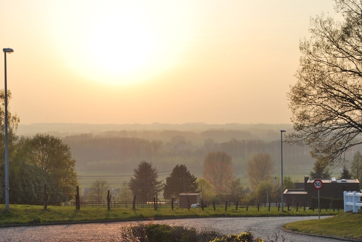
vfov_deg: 16.6
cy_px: 121
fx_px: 830
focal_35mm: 82
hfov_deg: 24.6
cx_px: 181
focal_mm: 55
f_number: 10
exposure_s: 1/250
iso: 200
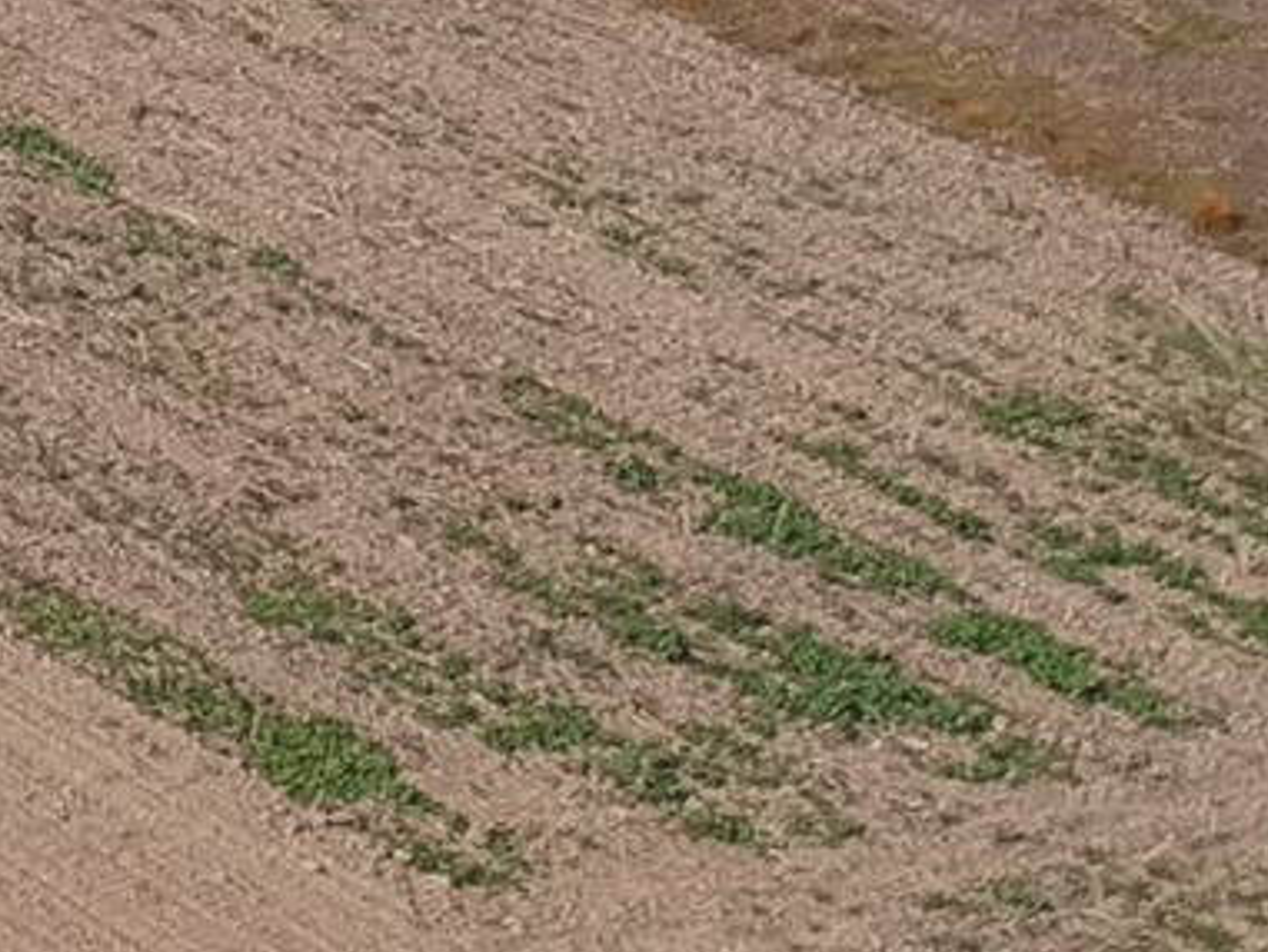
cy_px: -1498
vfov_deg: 8.0
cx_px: -2004
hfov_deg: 10.0
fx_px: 6156
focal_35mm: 168
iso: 100
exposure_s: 1/1600
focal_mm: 4.49
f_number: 2.6
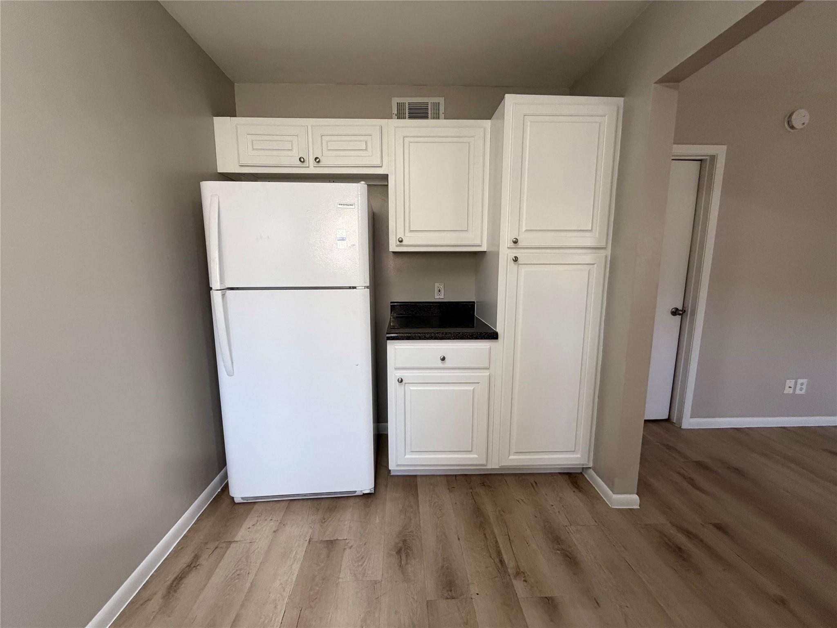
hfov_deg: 102.1
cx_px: 418
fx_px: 339
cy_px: 314
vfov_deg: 85.7
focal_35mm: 14
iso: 320
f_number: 2.2
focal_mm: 2.22
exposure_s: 1/60
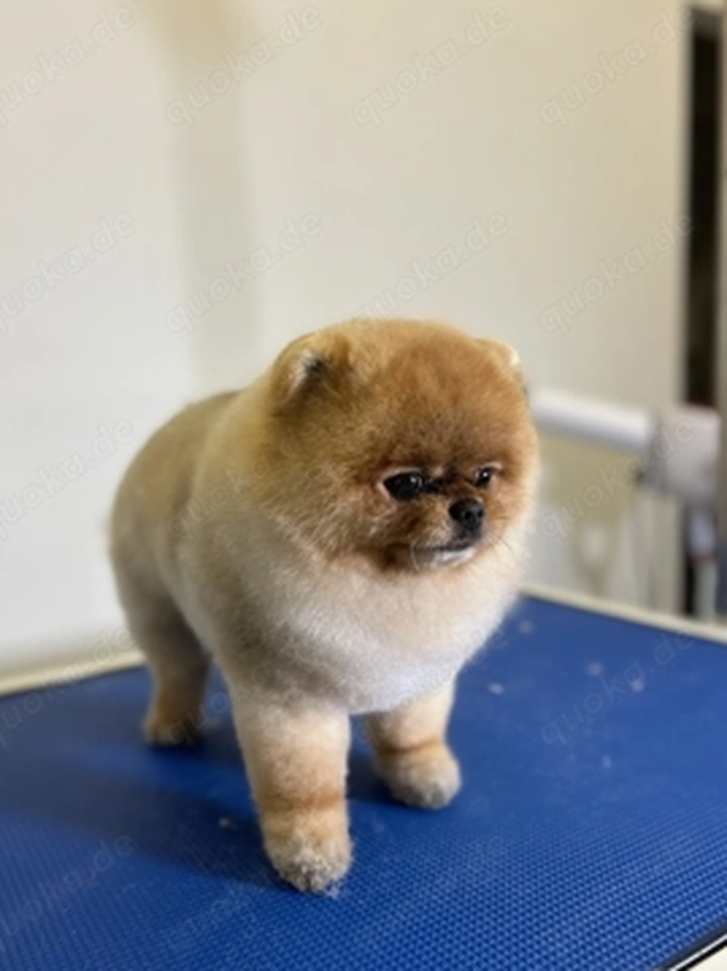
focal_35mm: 29
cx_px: 341
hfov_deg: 48.2
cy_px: 519
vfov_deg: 61.6
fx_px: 813
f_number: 1.5
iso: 125
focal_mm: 5.7
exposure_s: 1/100
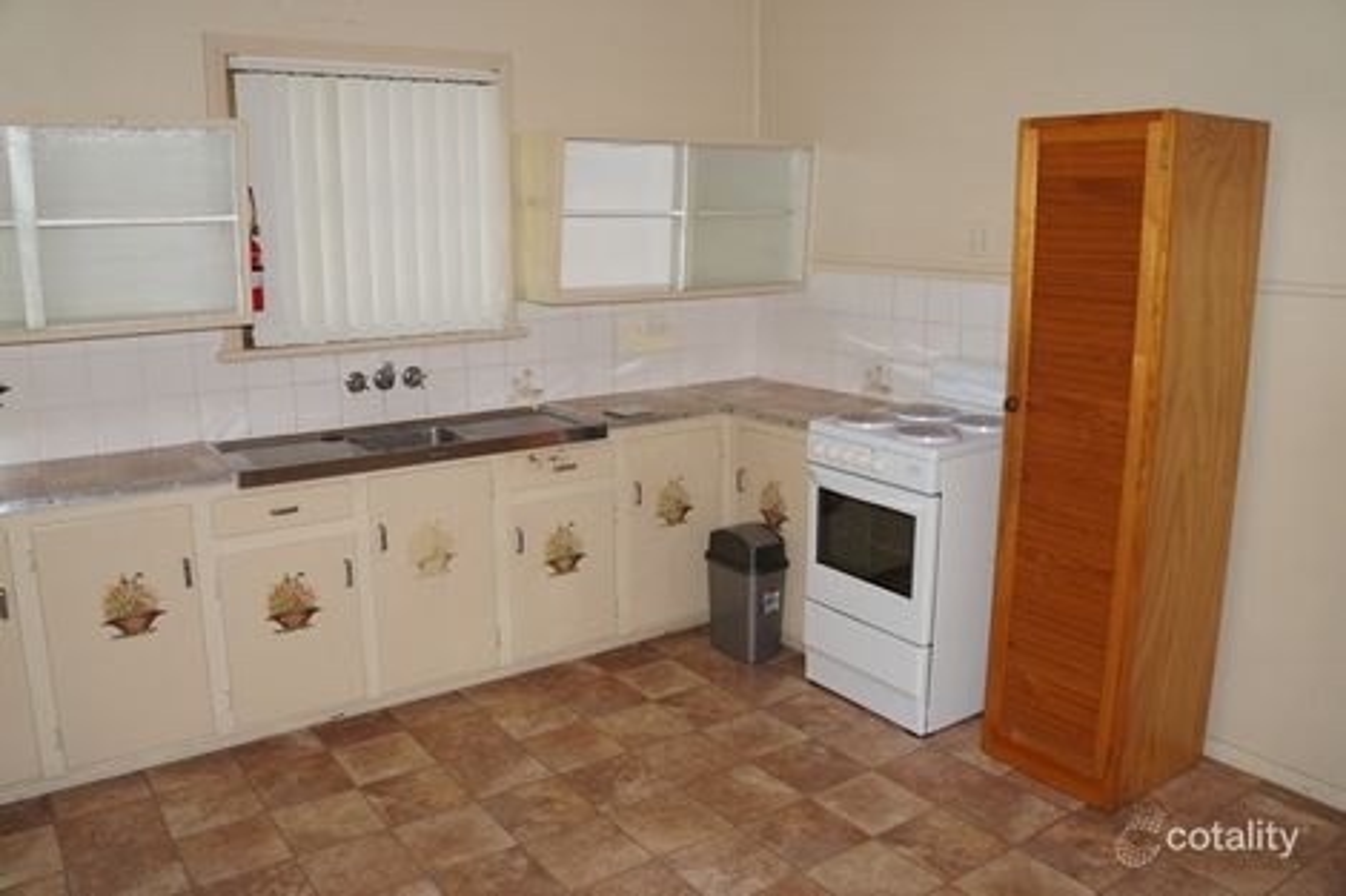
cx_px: 673
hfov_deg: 67.4
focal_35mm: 27
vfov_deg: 47.9
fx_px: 1009
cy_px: 448
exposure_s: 1/60
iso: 800
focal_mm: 18
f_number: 3.5
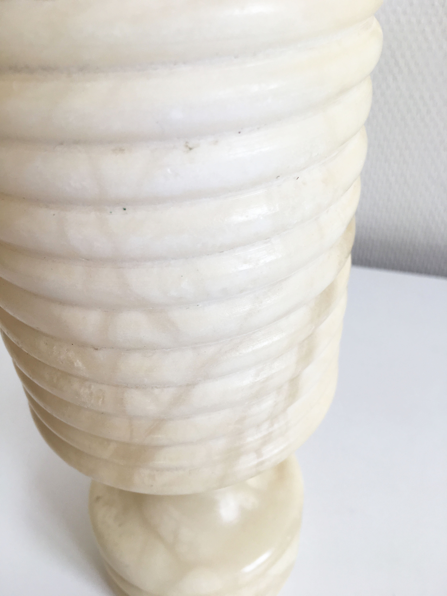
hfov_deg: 48.2
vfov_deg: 61.7
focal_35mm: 29
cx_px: 224
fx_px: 499
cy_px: 298
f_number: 2.2
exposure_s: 1/100
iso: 32
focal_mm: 4.15
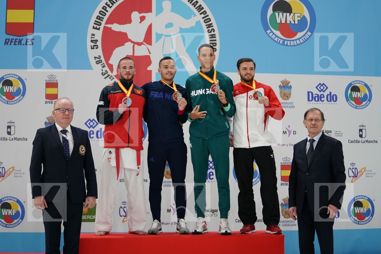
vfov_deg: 19.5
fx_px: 741
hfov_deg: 28.8
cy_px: 127
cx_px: 190
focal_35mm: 70
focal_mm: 70
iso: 1000
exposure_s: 1/250
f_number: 2.8
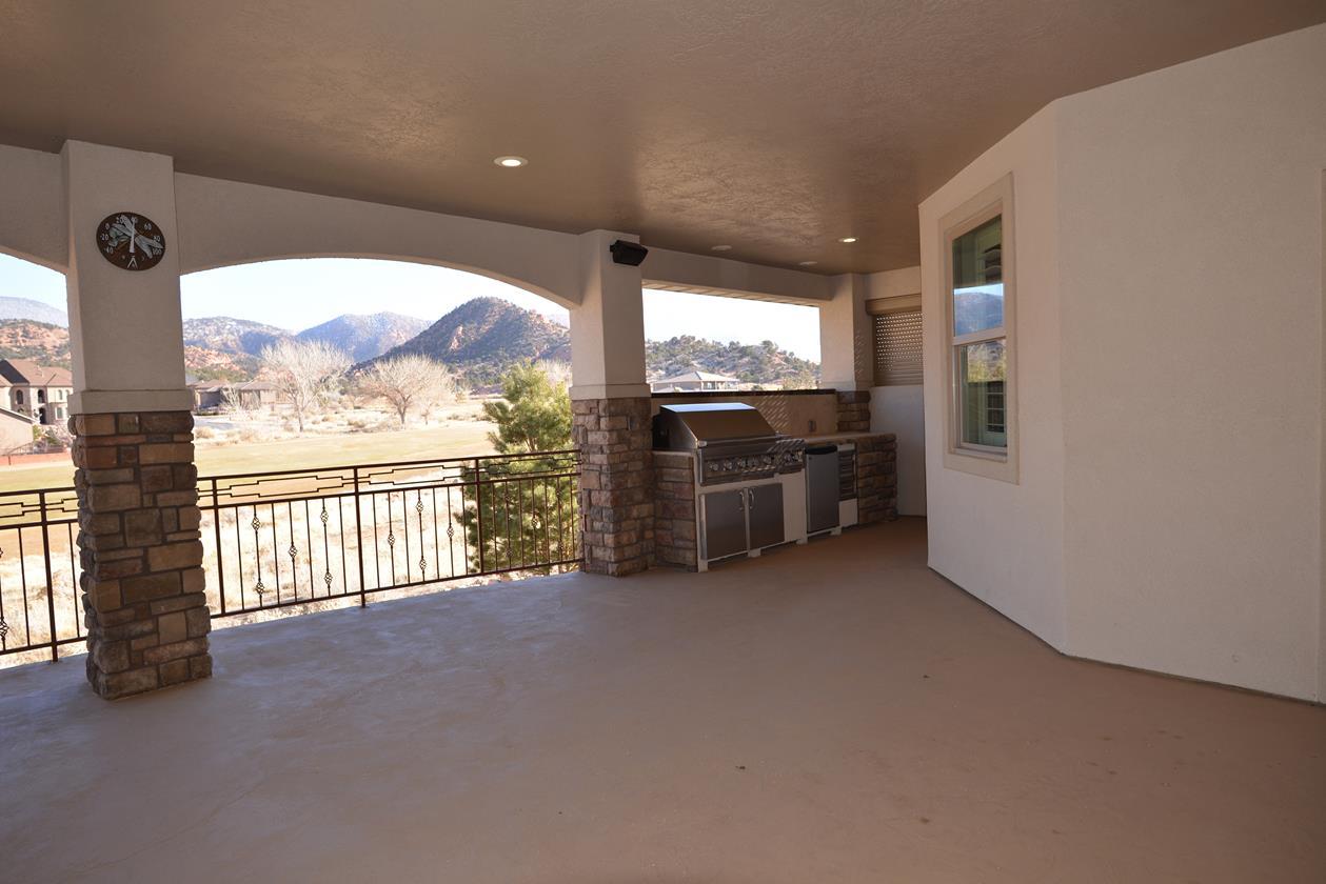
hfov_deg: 84.0
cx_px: 663
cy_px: 442
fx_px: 737
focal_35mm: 20
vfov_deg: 62.0
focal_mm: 20
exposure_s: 1/200
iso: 100
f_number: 4
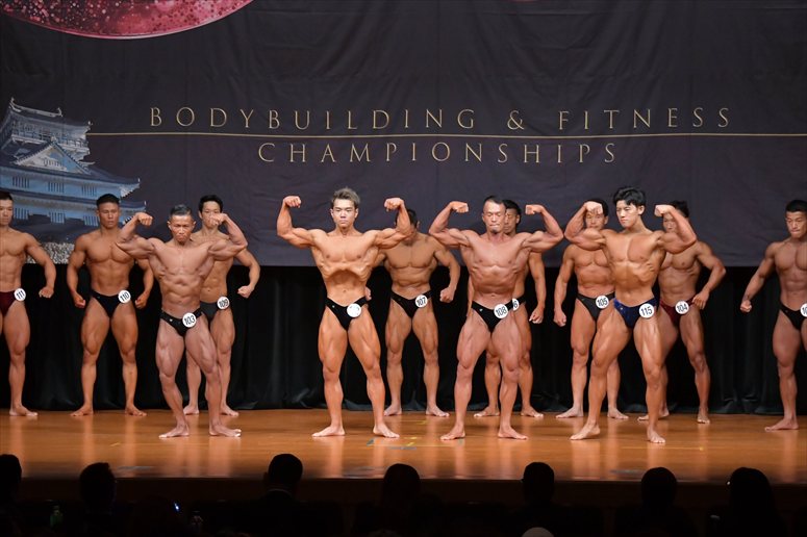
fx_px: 3361
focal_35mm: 150
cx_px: 404
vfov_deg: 9.1
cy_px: 268
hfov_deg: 13.7
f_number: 5.6
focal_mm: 100
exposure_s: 1/400
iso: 5000
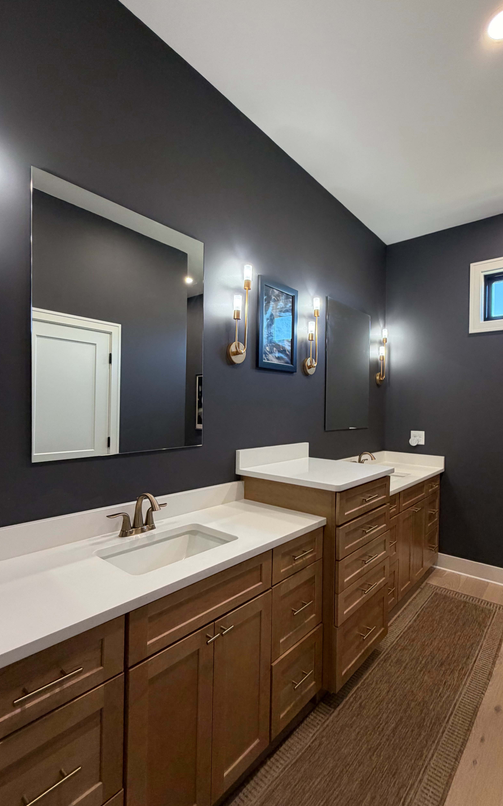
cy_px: 412
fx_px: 373
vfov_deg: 94.3
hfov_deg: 67.9
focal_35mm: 17
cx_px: 274
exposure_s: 1/60
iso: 200
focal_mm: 2.22
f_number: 2.2
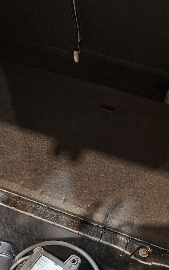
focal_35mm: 59
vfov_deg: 33.8
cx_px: 30
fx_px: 435
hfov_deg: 21.7
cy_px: 206
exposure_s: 1/25
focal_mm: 5.4
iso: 800
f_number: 1.8
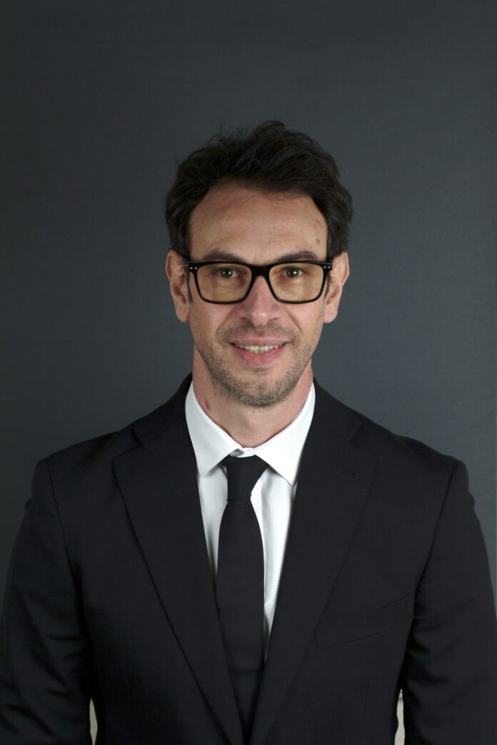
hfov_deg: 13.8
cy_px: 372
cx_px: 248
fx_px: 2050
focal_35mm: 99
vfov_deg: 20.6
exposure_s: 1/125
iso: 200
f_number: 9.5
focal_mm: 66
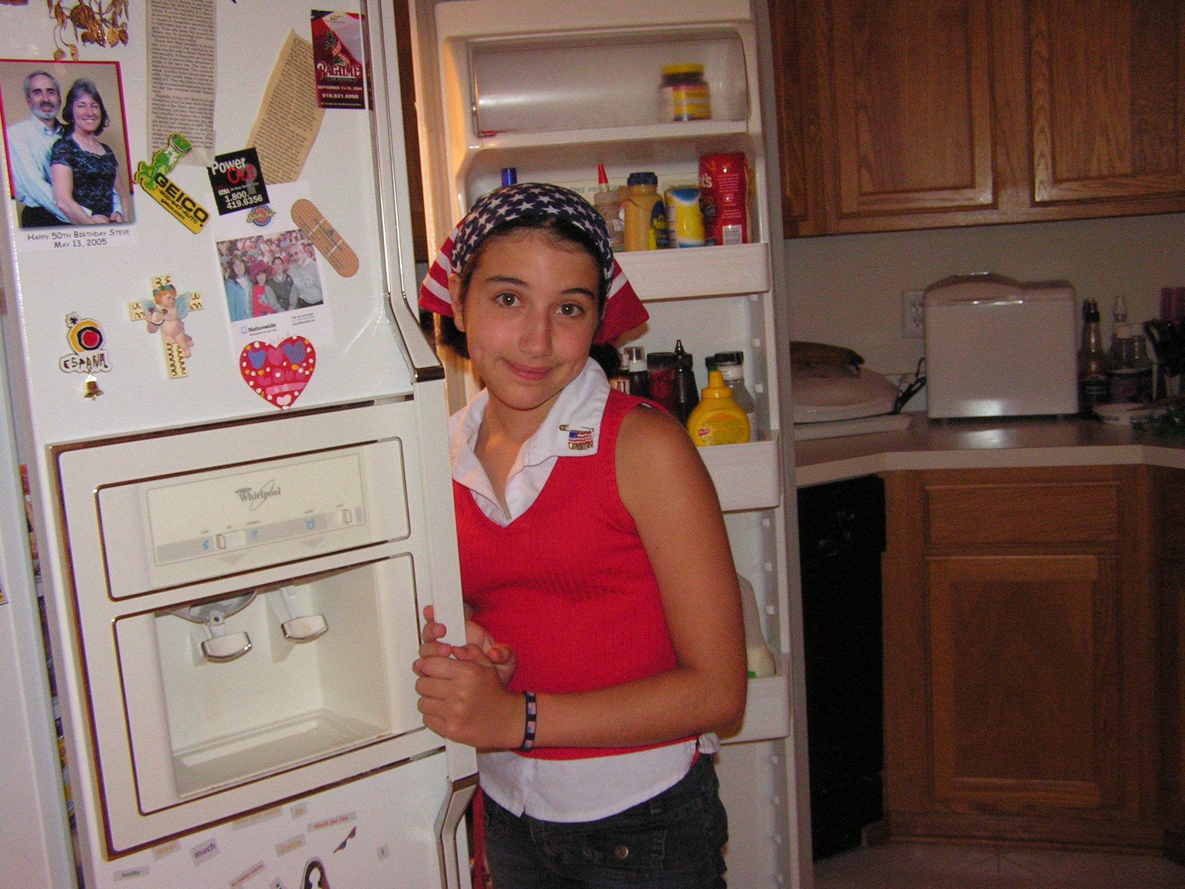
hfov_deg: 49.0
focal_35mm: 38
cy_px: 444
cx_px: 592
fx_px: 1301
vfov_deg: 37.7
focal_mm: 6.3
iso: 200
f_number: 2.8
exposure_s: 1/40
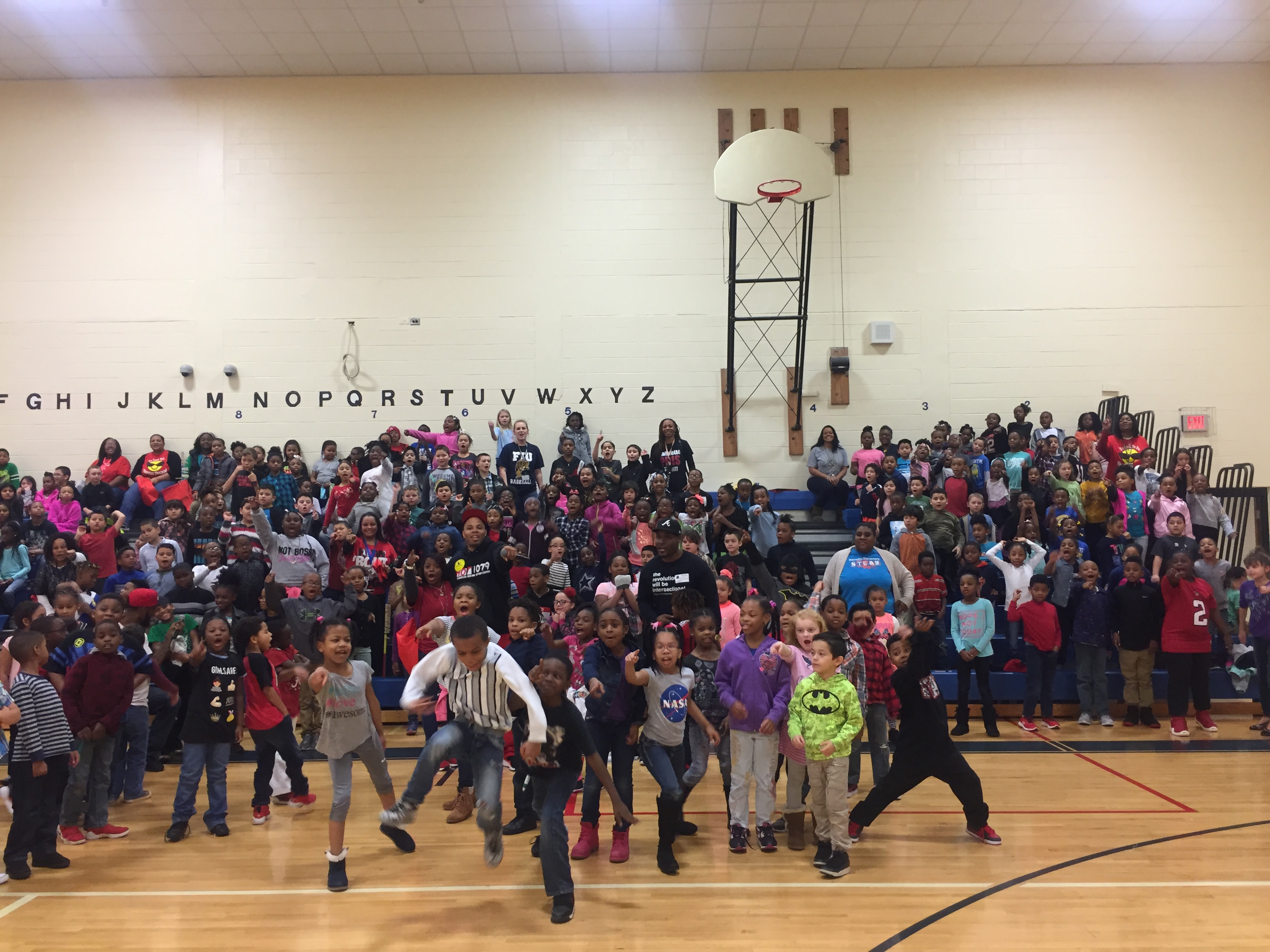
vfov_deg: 48.2
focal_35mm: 29
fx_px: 1064
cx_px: 635
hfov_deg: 61.7
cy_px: 476
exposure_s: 1/30
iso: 100
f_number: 2.2
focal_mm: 4.15
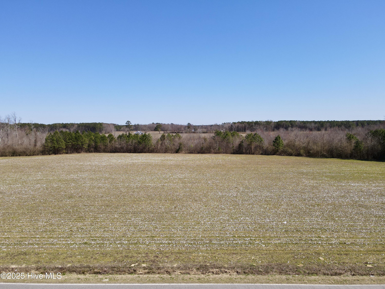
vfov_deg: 56.8
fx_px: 267
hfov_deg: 71.6
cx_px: 192
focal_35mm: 24
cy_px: 144
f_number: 2.8
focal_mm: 4.5
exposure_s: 1/640
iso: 100
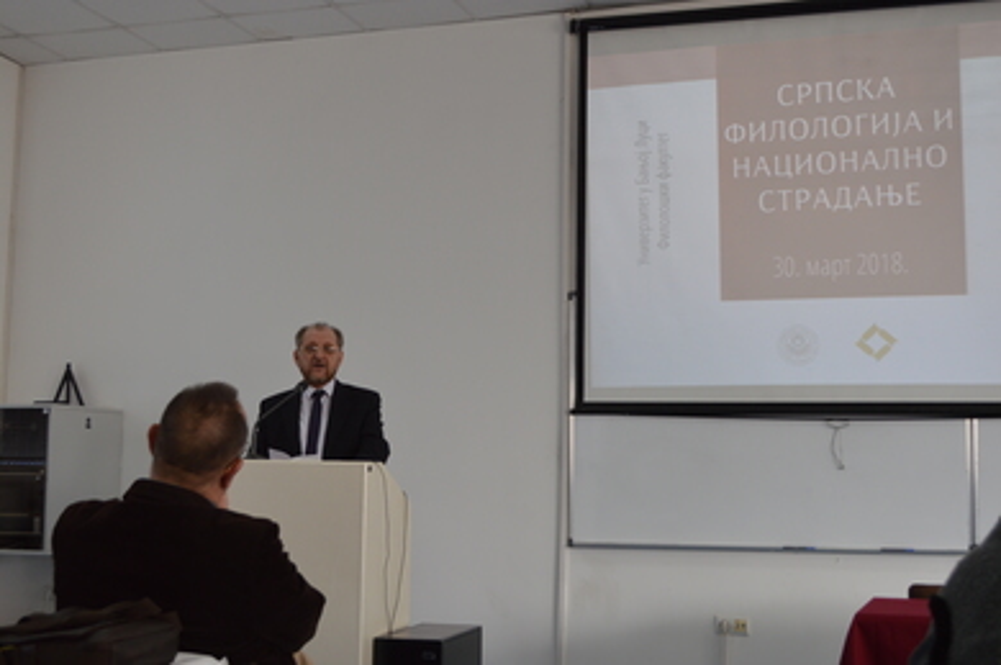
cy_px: 332
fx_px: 1333
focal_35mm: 48
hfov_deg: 41.2
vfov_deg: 28.0
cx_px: 500
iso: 400
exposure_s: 1/100
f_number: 5
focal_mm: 32
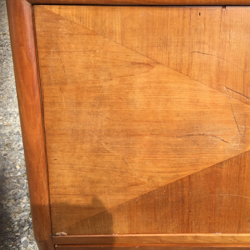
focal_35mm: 35
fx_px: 286
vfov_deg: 47.2
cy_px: 125
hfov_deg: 46.8
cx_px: 157
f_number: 2.2
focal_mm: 4.15
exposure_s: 1/860
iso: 32
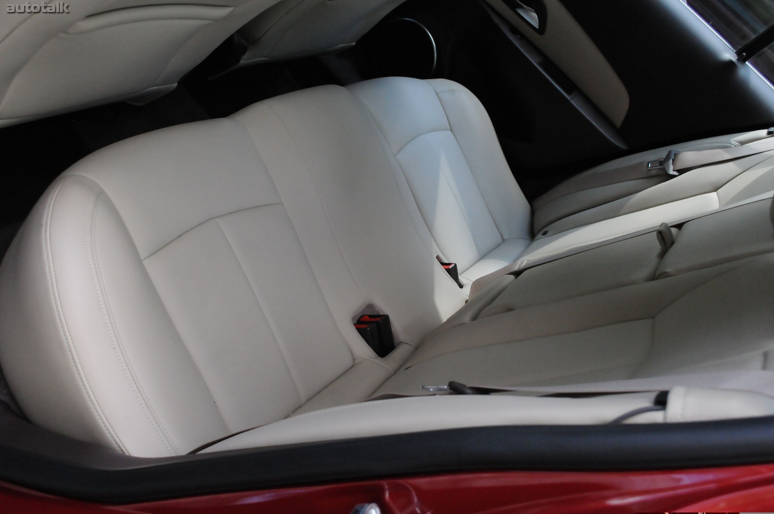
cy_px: 257
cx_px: 387
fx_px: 838
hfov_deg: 49.6
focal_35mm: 39
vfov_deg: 34.1
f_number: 5.6
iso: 2000
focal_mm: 26
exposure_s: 1/400
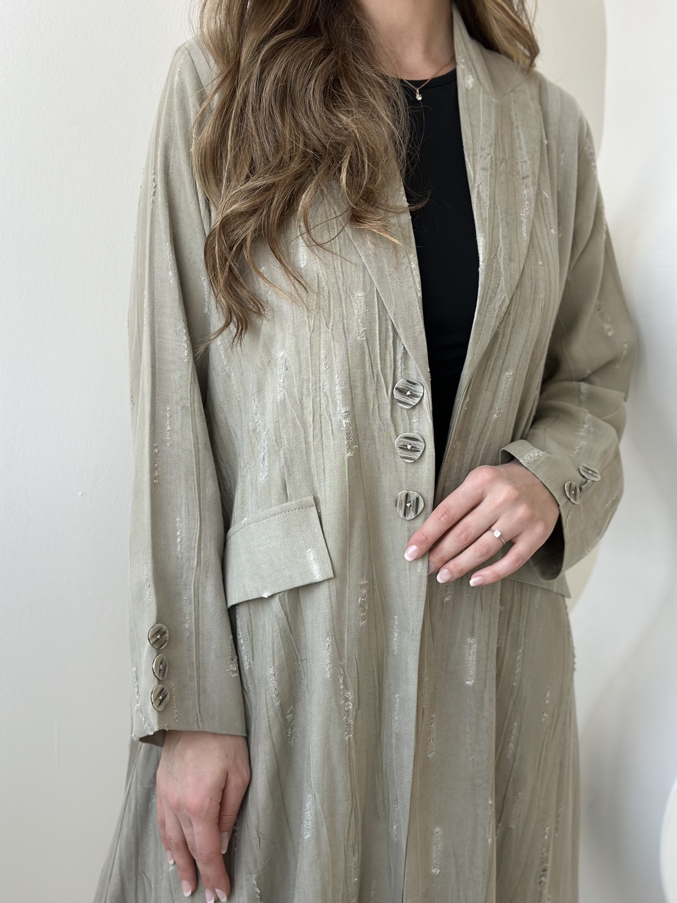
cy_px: 452
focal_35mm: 48
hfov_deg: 30.3
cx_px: 338
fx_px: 1252
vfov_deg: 39.7
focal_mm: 6.86
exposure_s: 1/118
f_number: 1.78
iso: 125
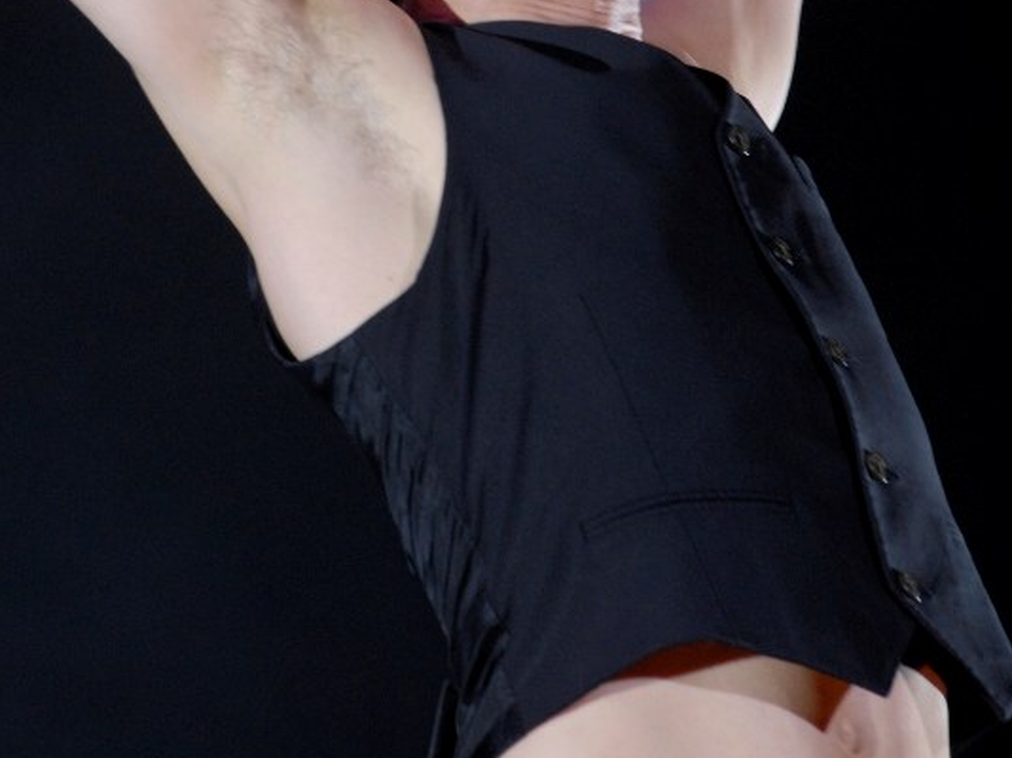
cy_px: 97
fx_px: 12653
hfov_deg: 4.6
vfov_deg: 3.4
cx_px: 506
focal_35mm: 433
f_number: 6.3
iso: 640
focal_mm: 200
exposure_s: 1/160
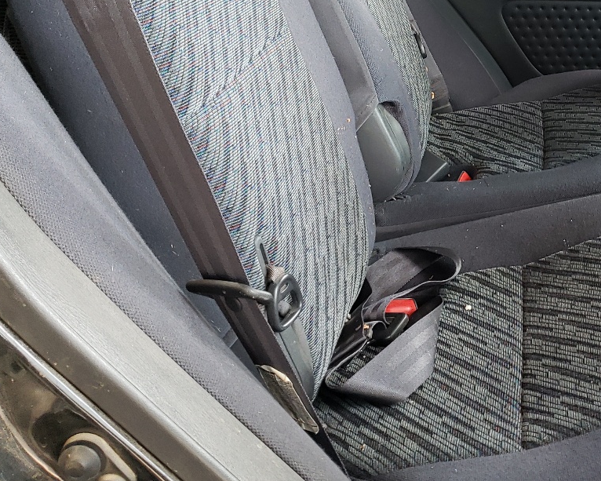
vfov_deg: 28.0
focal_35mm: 53
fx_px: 943
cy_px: 88
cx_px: 554
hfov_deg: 33.3
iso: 100
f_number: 1.5
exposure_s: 1/60.2
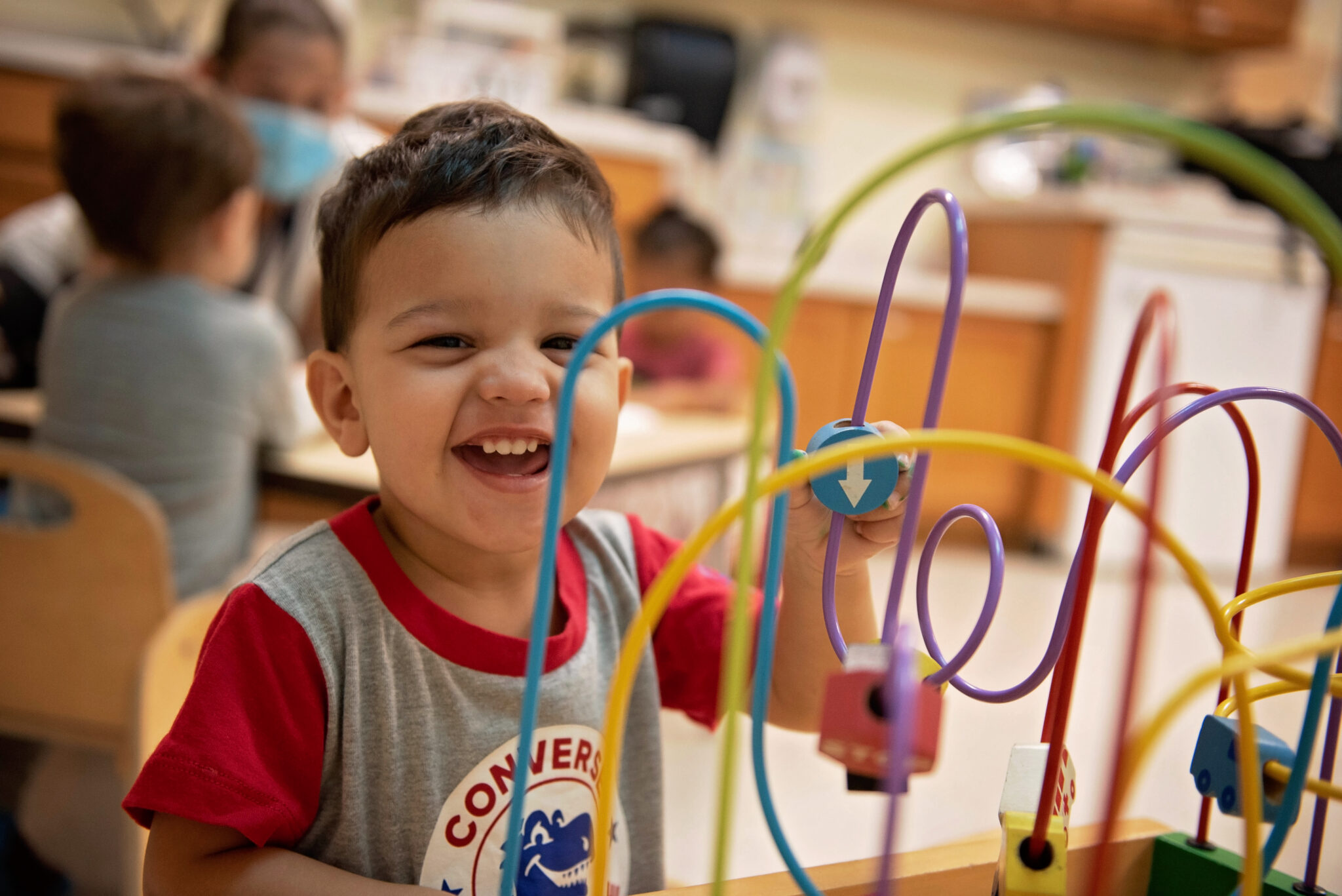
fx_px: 1641
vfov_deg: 30.5
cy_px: 448
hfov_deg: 44.5
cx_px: 671
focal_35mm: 44
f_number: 2.8
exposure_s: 1/320
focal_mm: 44
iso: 2000
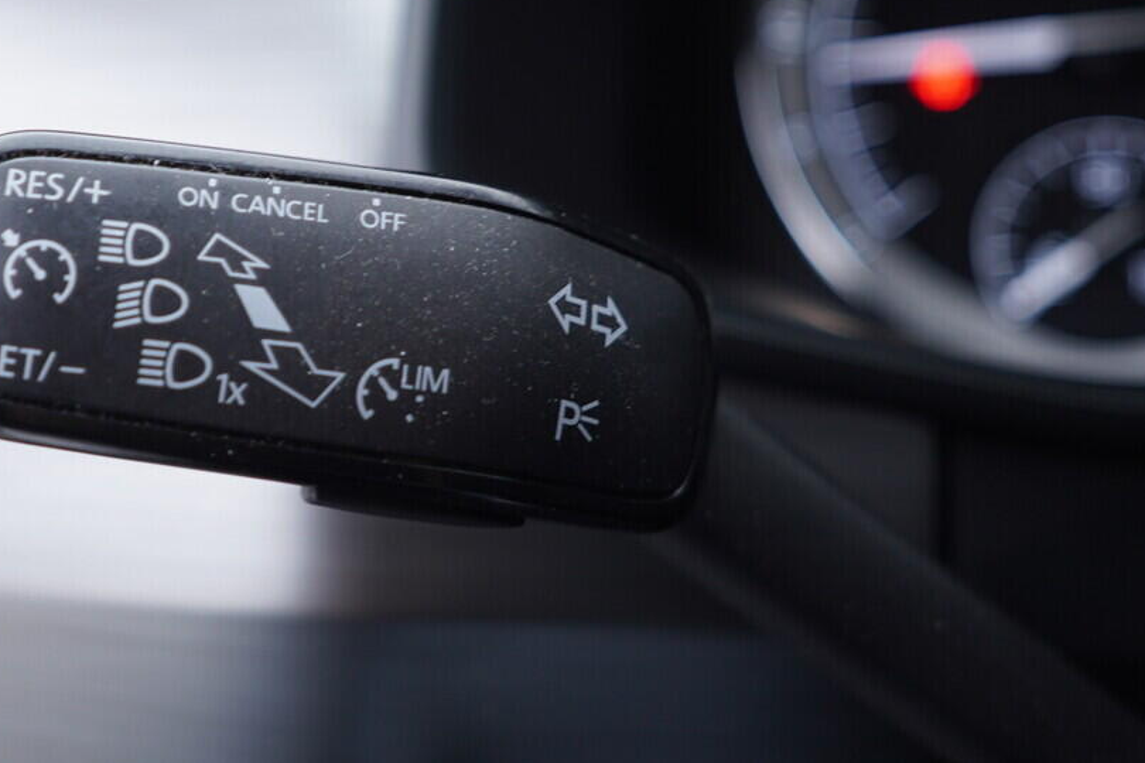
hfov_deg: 31.2
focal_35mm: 64
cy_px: 284
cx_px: 386
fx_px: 2035
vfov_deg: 21.2
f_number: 2.8
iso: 160
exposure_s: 1/40
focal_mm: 24
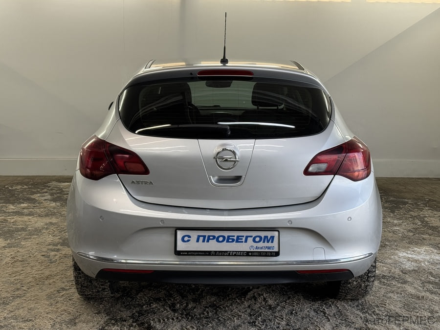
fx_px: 610
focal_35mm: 48
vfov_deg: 30.3
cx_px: 220
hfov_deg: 39.7
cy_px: 165
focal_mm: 6.76
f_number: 1.78
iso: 50
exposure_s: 1/168
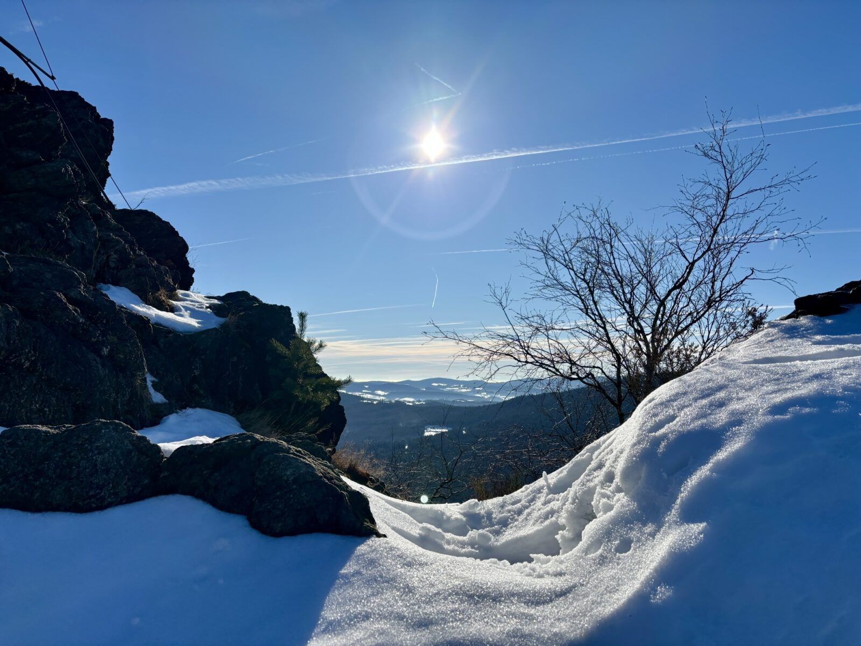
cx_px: 430
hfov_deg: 67.3
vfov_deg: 53.1
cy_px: 323
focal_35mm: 26
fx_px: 647
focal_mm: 5.96
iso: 50
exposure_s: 1/9091
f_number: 1.6
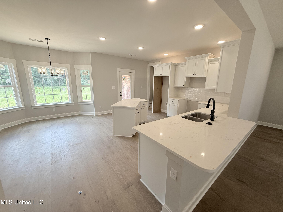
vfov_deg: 85.7
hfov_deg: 102.1
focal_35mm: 14
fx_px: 114
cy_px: 106
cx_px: 142
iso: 80
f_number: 2.2
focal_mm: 2.22
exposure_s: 1/120
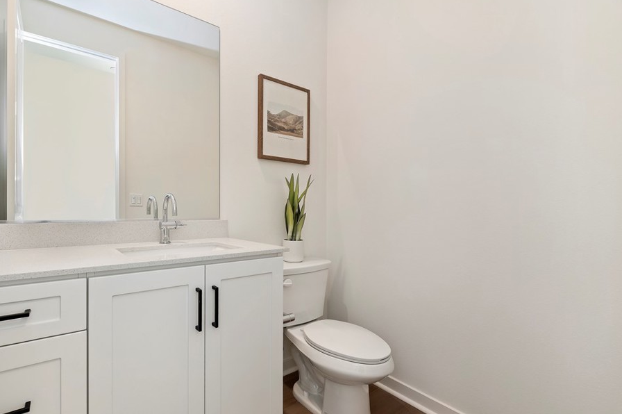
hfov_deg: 96.3
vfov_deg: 73.6
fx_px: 276
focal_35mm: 16
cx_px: 272
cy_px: 217
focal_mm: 14
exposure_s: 1/5
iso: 500
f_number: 10
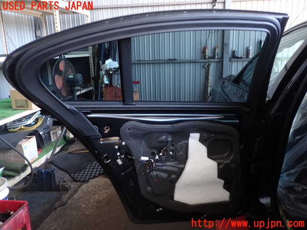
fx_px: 266
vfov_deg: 46.8
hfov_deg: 60.0
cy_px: 115
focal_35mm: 30
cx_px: 154
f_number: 2.3
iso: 160
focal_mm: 5.4
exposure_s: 1/60
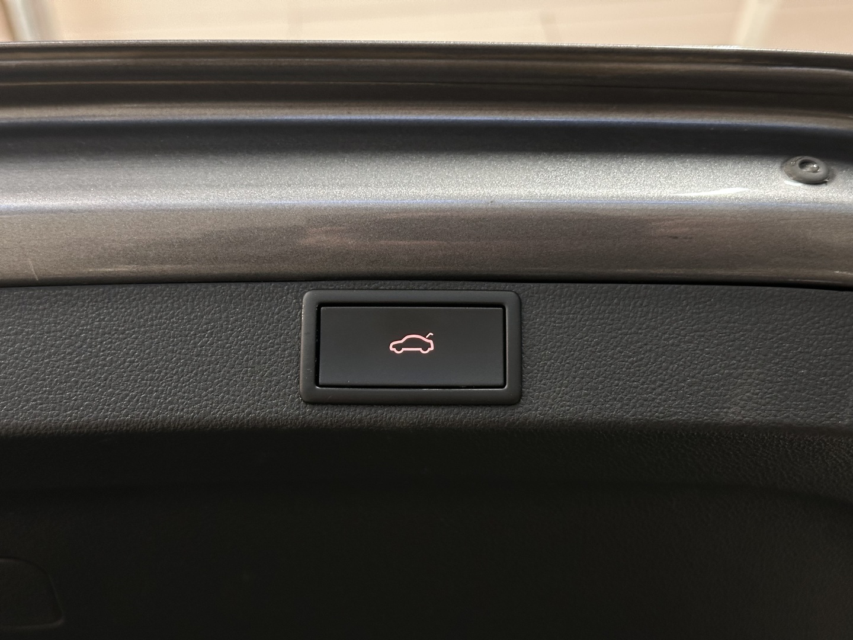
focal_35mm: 48
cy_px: 320
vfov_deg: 30.3
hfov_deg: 39.7
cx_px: 426
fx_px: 1183
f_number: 1.78
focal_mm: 6.86
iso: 400
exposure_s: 1/34
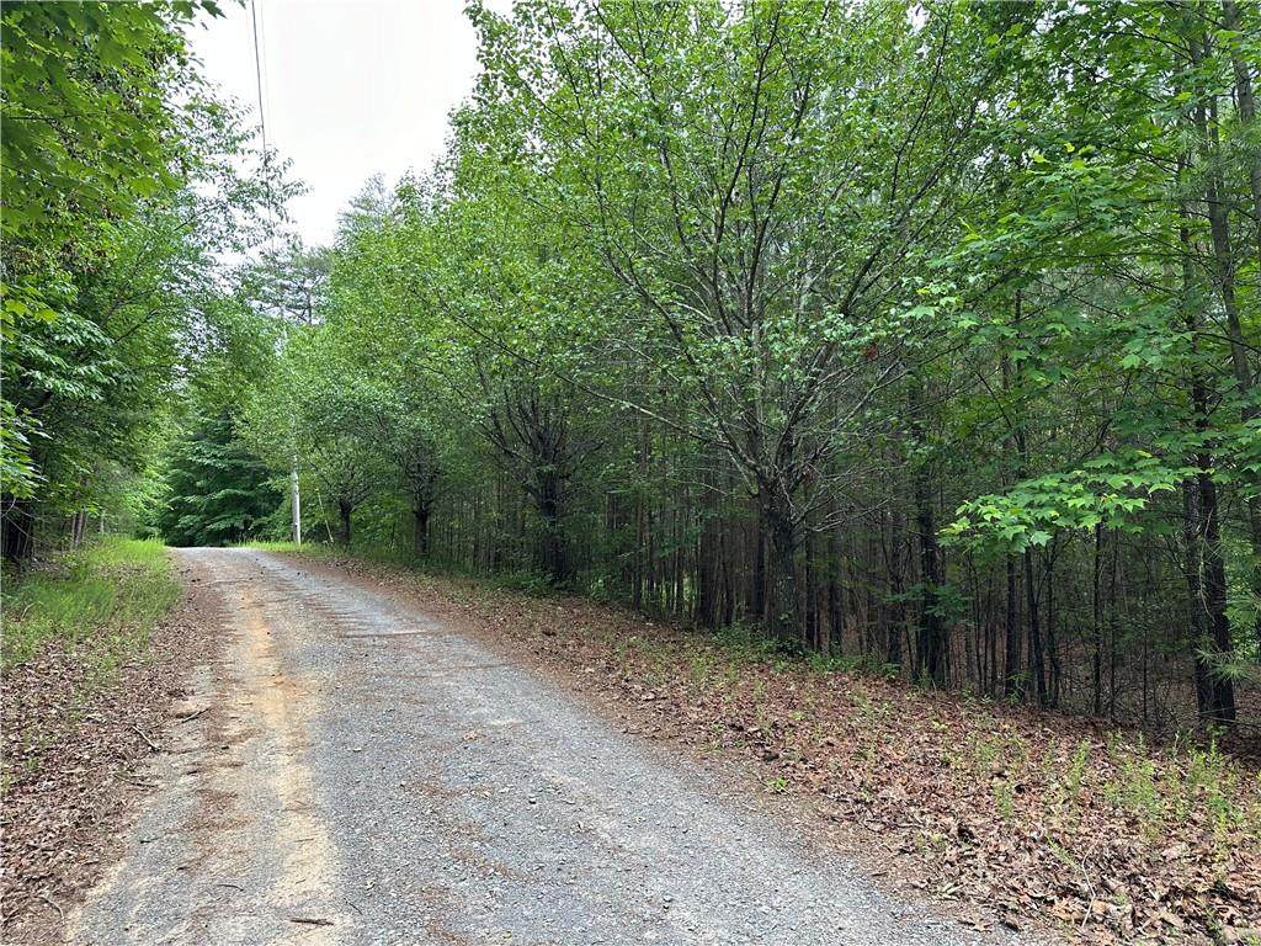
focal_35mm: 24
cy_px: 473
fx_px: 874
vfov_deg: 56.8
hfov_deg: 71.6
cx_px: 630
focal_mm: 6.86
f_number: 1.78
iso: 64
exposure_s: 1/170
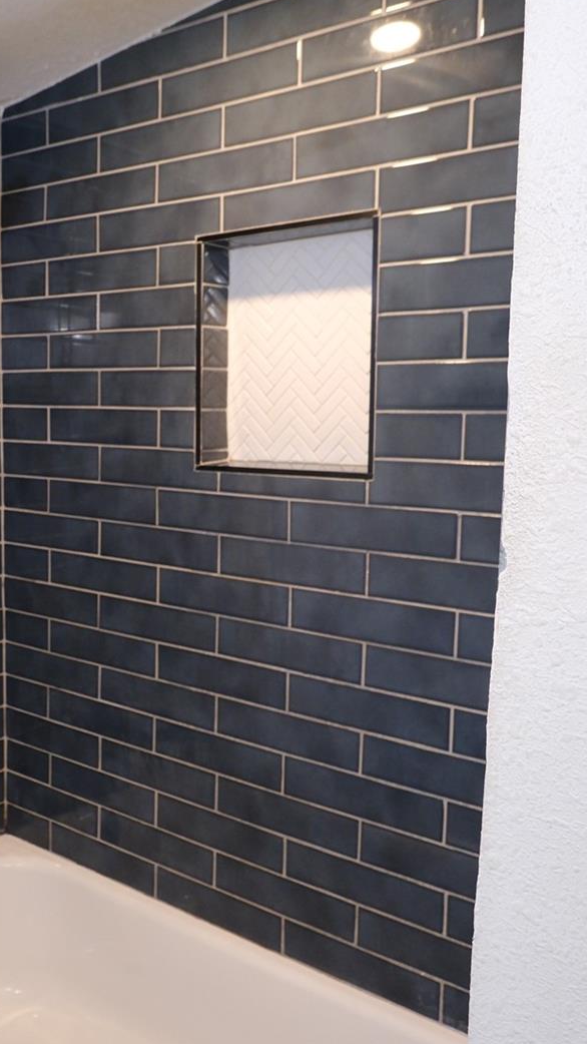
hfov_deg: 30.8
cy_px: 522
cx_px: 82
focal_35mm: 37
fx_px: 1024
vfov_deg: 54.0
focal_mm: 15
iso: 1250
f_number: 4.5
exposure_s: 1/60
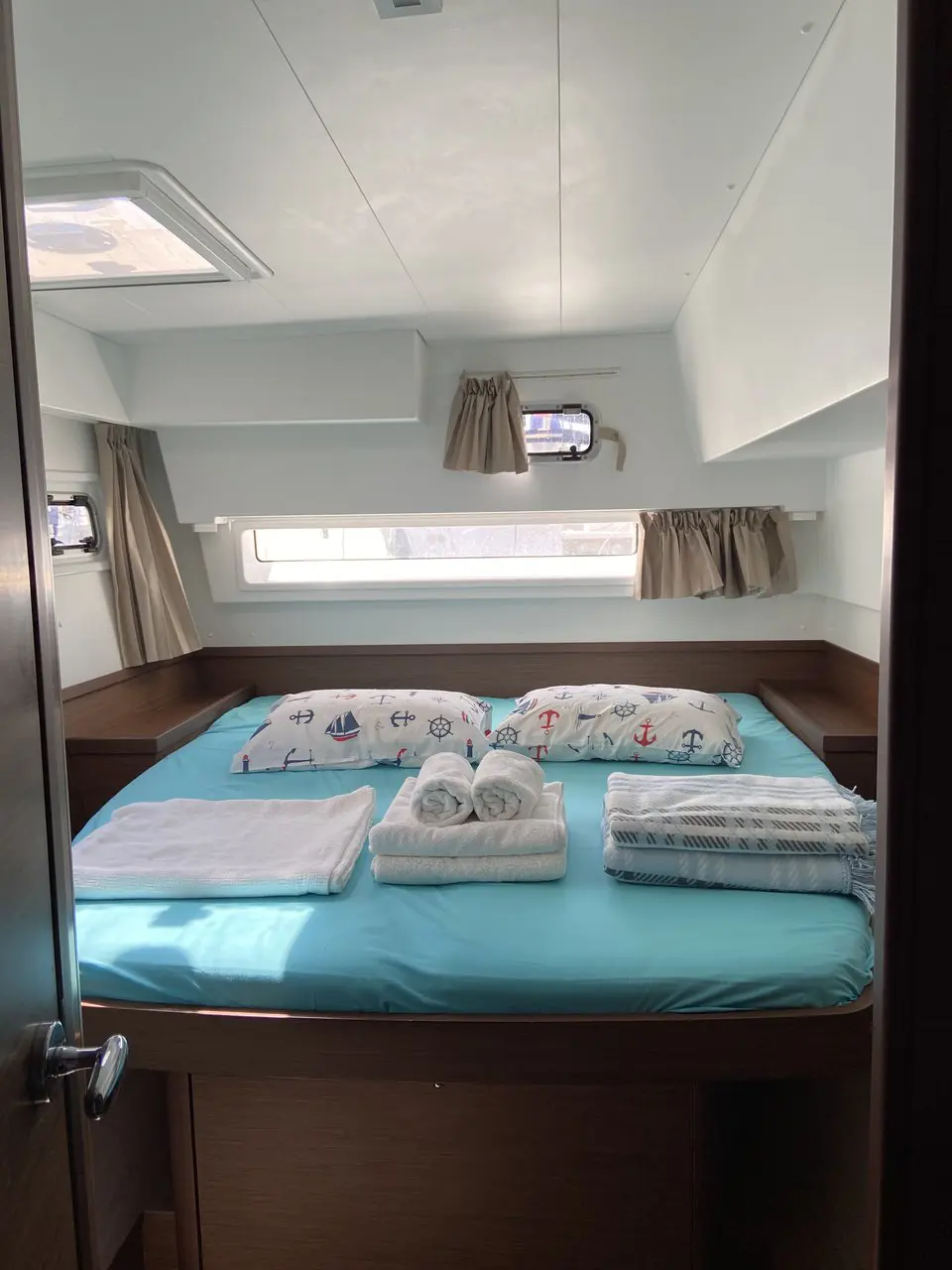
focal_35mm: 26
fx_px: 953
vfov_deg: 67.3
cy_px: 635
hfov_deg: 53.1
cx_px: 476
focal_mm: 4.25
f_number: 1.8
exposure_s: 1/122
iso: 32
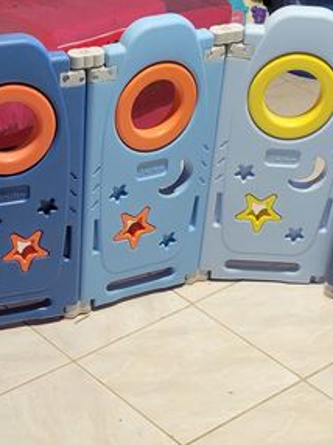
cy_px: 453
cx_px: 131
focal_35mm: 91
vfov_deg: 20.8
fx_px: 1169
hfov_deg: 16.2
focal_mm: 5.4
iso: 250
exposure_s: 1/40
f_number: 1.8
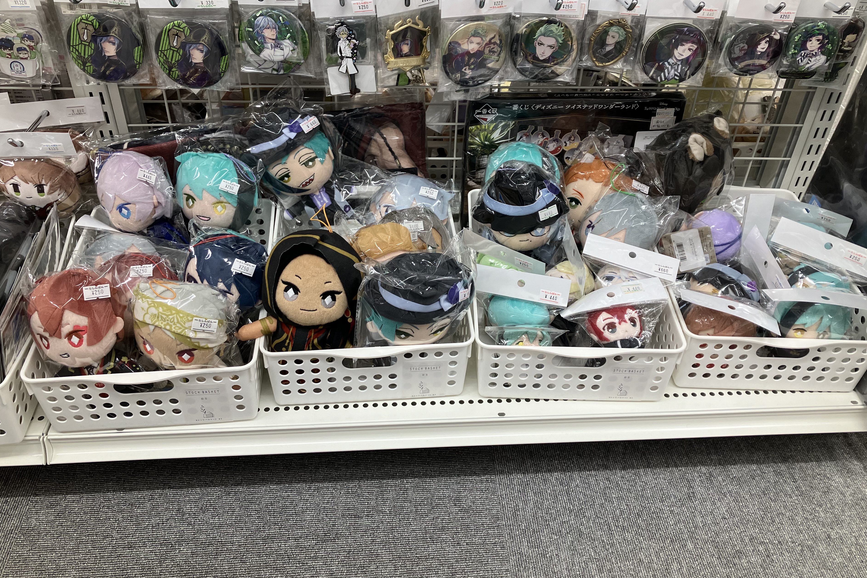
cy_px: 253
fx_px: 746
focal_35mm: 31
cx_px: 441
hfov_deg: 60.3
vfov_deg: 42.2
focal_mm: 3.99
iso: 64
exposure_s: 1/100
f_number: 1.8
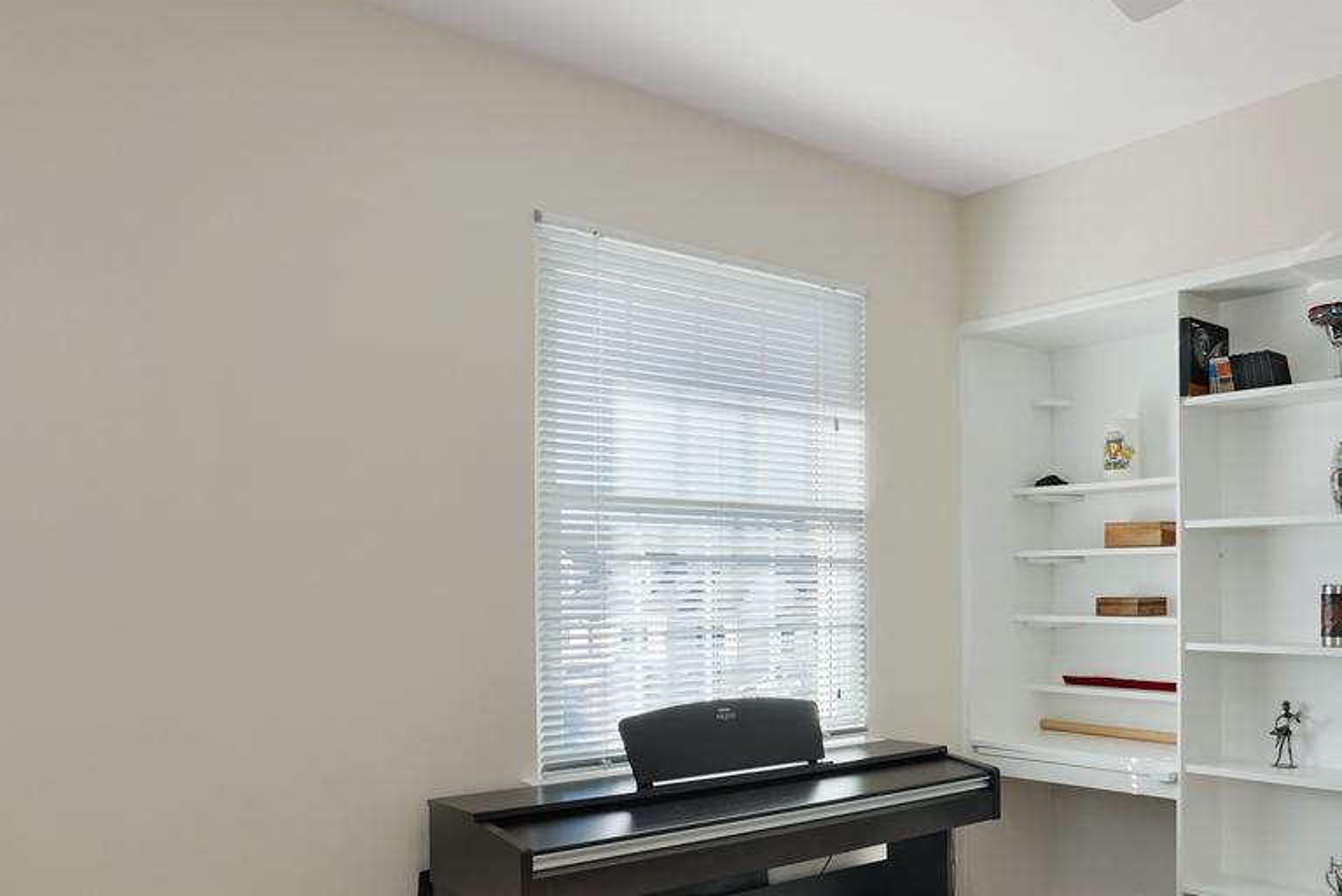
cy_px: 576
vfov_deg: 43.2
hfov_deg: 60.6
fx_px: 1119
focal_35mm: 30
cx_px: 881
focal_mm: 16
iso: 1250
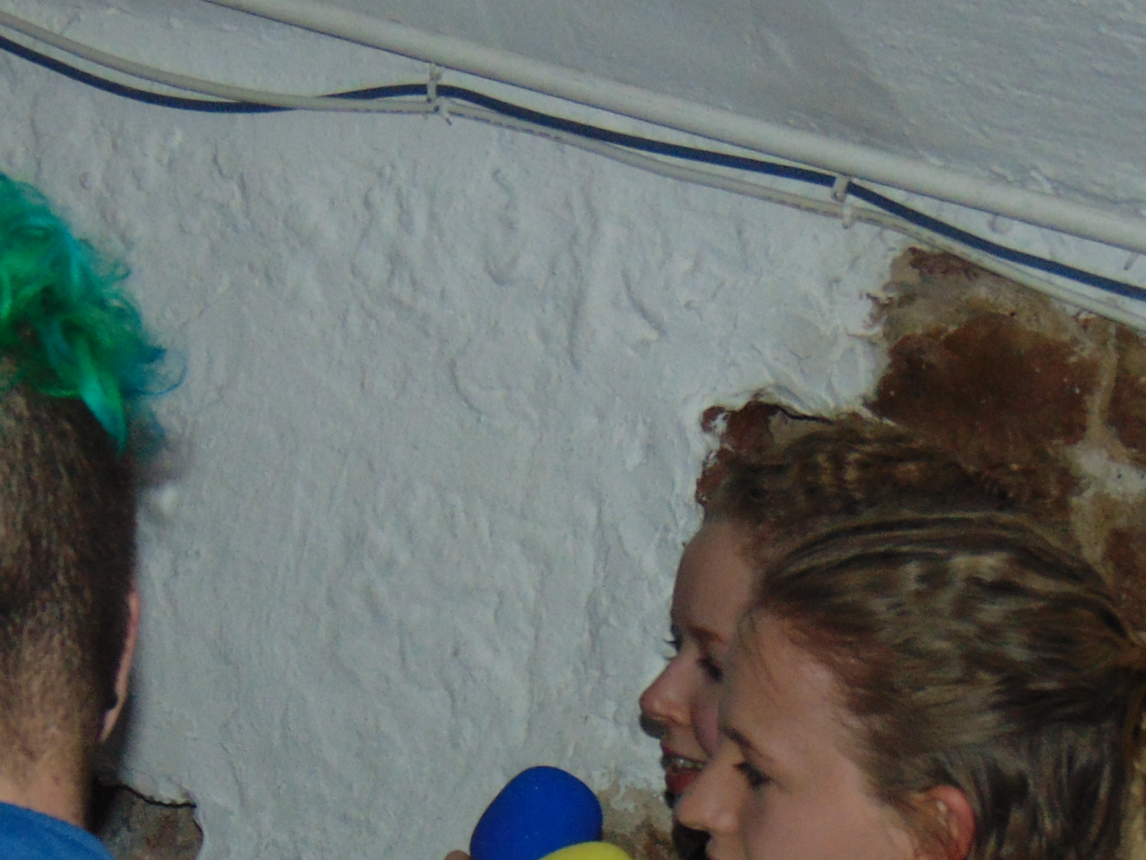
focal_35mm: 138
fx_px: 4569
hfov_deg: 14.3
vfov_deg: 10.7
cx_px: 517
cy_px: 877
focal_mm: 10.8
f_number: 3.6
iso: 200
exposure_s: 1/60
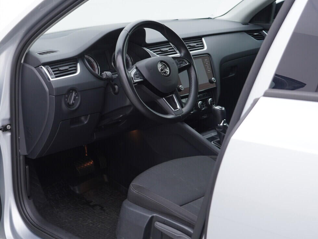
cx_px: 88
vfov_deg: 28.5
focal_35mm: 51
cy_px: 142
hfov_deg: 36.8
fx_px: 469
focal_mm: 24
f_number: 3.2
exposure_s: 1/50
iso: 125
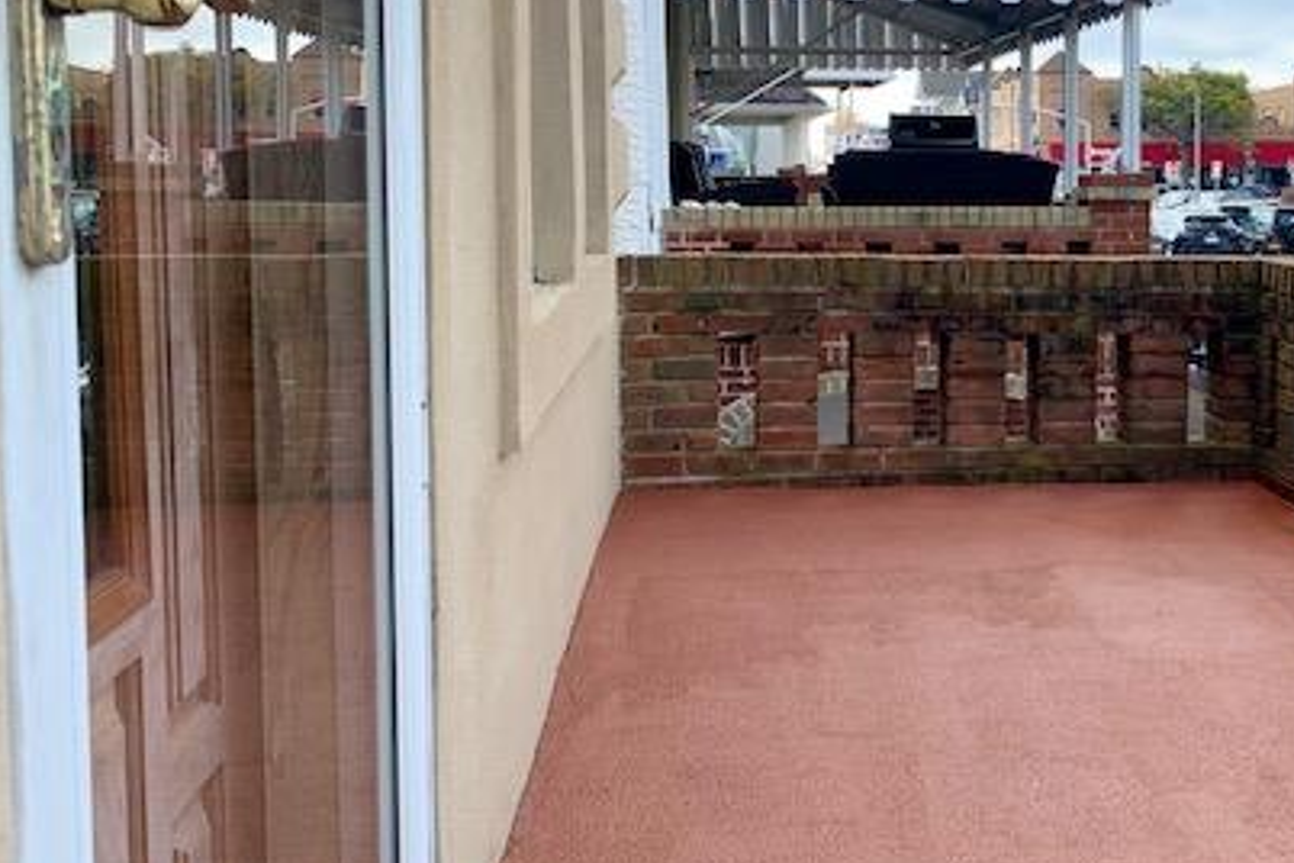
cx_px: 972
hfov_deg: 43.9
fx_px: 1545
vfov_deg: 31.0
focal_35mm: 43
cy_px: 290
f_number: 1.8
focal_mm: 4.25
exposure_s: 1/1235
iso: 25
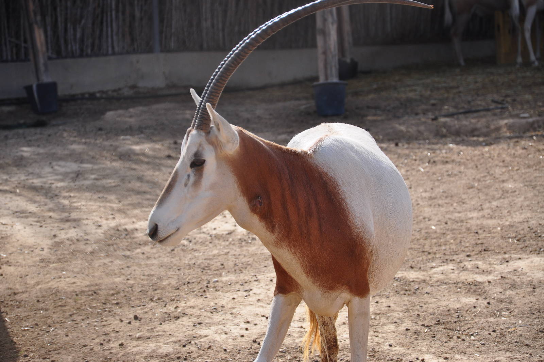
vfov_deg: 8.7
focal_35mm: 158
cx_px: 272
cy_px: 181
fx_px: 2377
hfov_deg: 13.1
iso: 200
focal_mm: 105
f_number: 6.3
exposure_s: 1/640
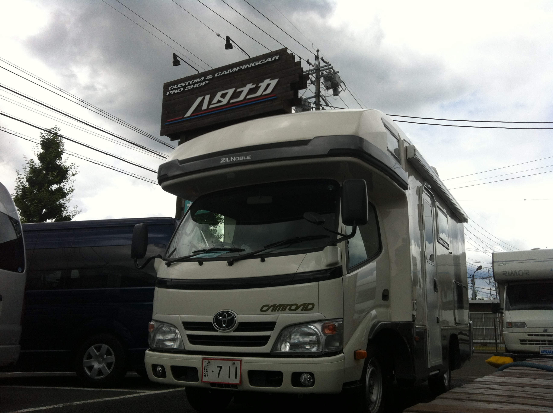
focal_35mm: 35
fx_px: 558
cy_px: 206
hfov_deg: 52.7
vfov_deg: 40.6
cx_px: 276
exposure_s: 1/1588
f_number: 2.8
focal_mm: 3.85
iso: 80
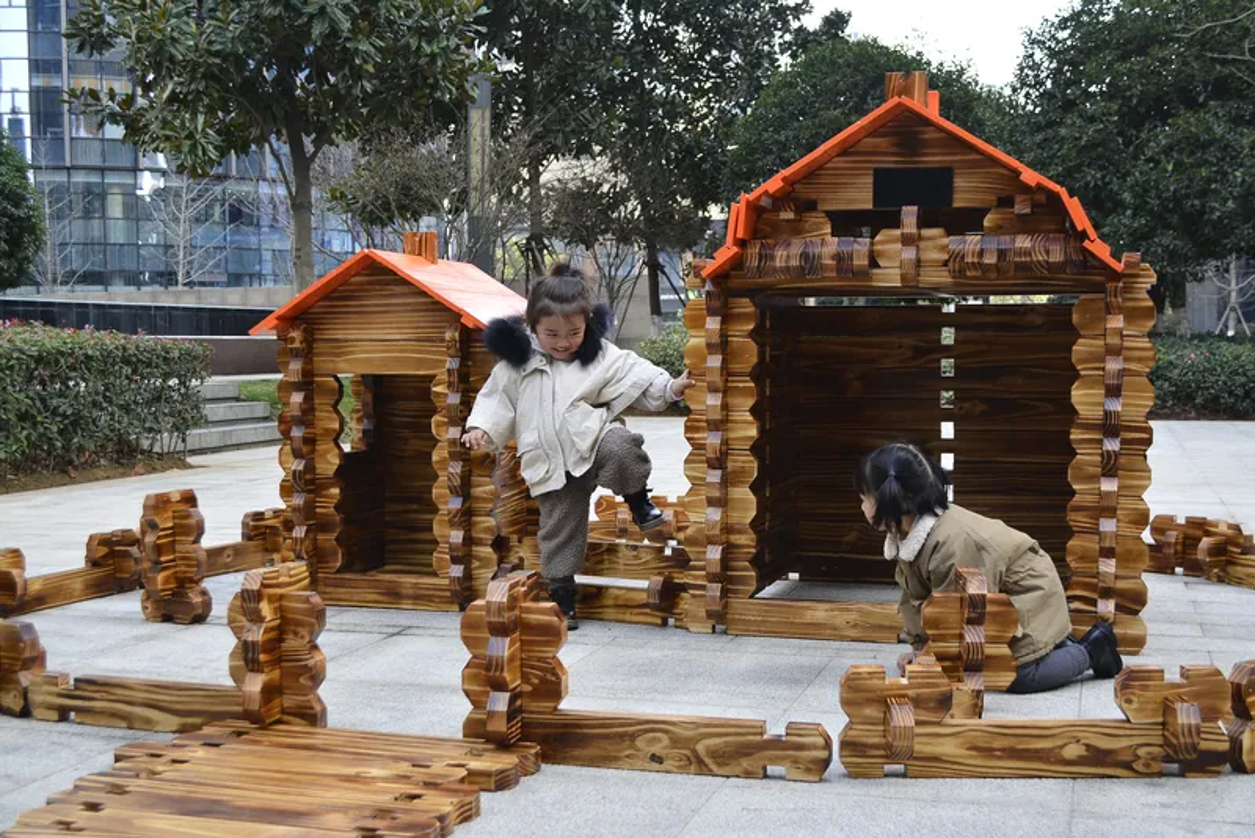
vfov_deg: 29.9
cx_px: 628
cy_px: 419
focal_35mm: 45
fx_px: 1569
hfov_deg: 43.6
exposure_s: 1/125
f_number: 5
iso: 320
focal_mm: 30
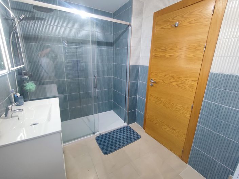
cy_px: 90
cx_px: 120
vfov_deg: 78.1
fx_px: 110
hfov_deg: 94.5
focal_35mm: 16
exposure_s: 1/50
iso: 167
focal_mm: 1.65
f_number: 2.2
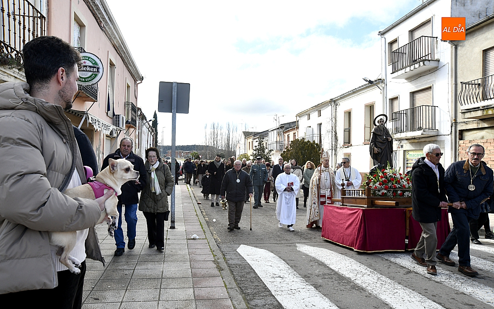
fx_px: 363
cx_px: 249
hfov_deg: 68.4
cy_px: 159
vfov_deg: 46.0
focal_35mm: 27
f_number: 13
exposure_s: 1/160
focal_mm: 26
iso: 500
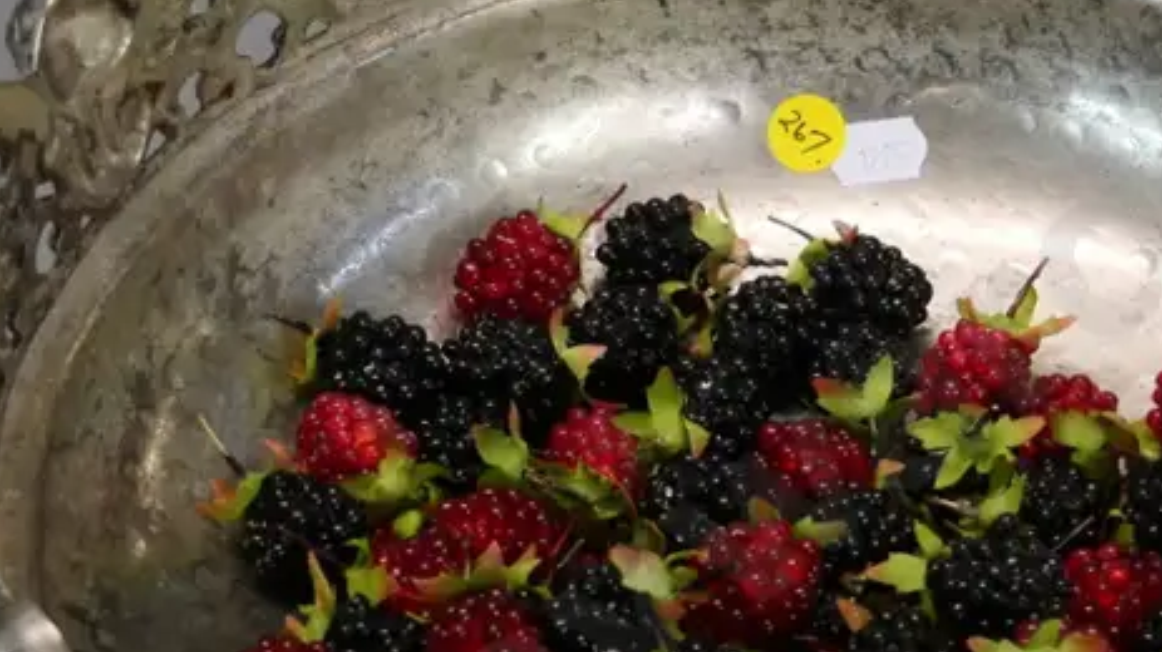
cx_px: 818
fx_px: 3265
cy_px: 479
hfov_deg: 20.1
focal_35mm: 106
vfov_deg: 11.4
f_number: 4.5
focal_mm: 22
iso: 3200
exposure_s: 1/200
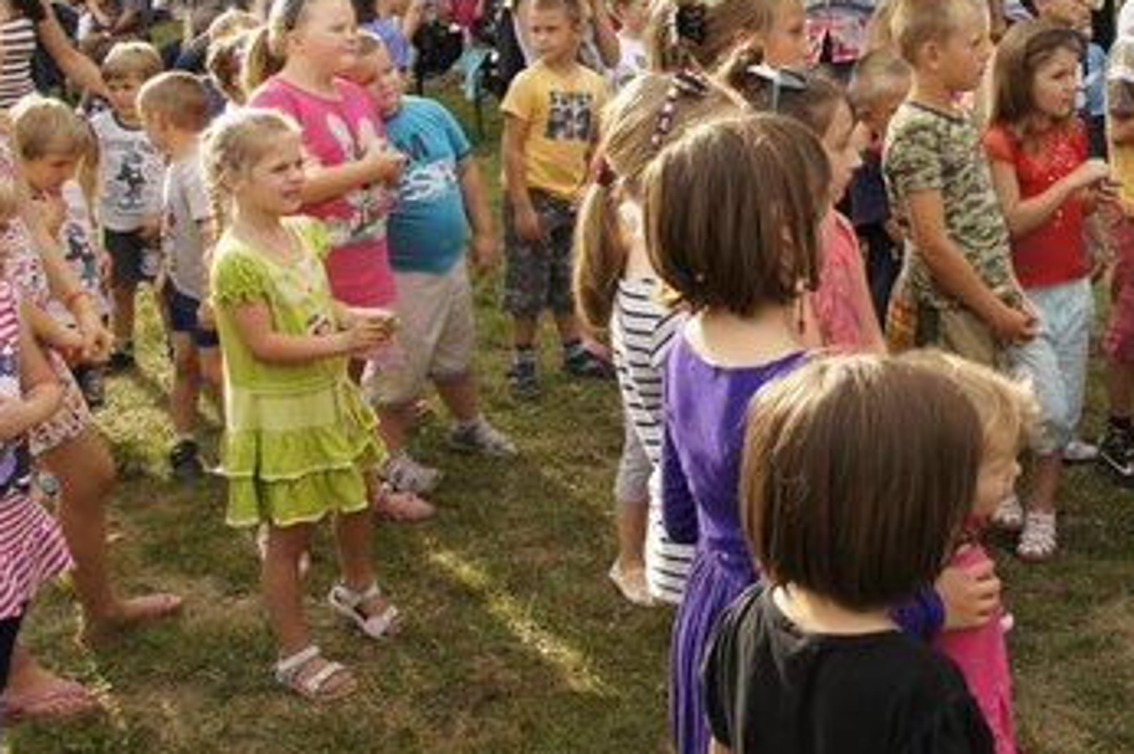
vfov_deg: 27.3
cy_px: 108
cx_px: 1032
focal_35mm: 48
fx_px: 1509
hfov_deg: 38.2
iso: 400
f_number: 6.3
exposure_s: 1/320
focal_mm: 17
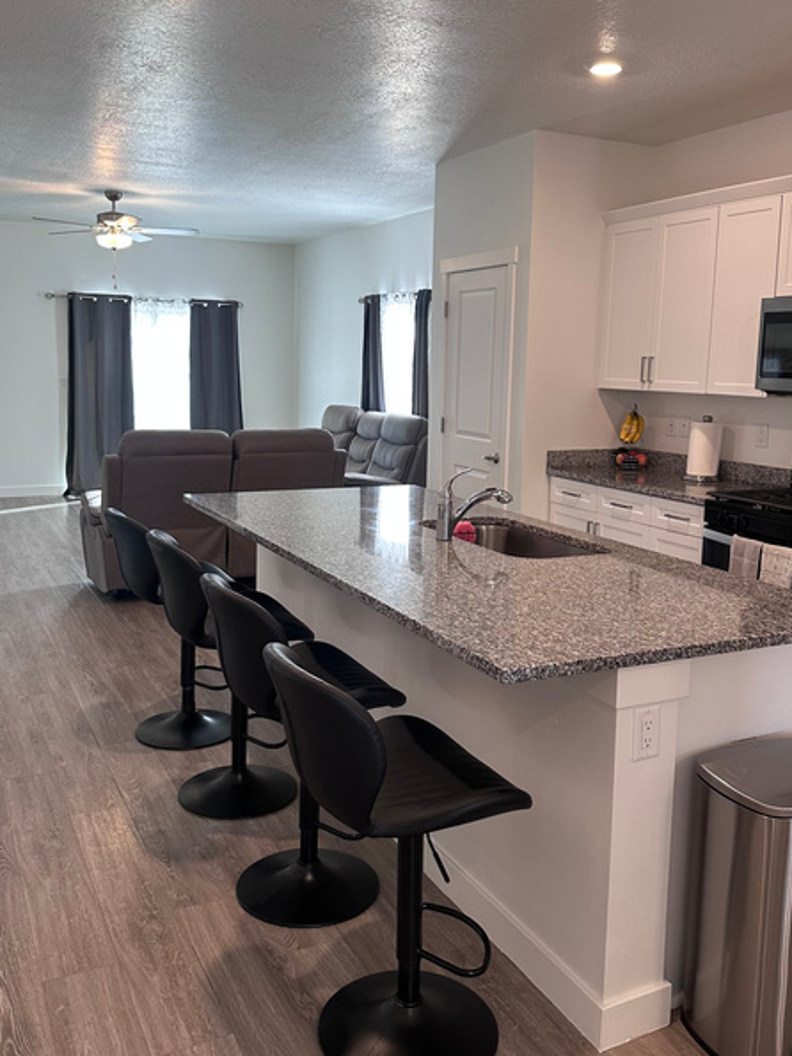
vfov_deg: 58.2
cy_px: 467
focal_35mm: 31
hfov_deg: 45.4
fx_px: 946
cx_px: 398
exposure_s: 1/120
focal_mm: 6.86
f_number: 1.78
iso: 200
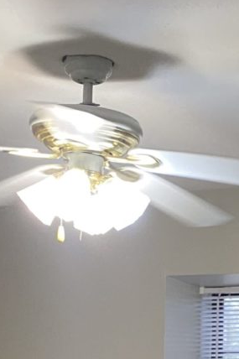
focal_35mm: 97
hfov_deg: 13.6
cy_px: 453
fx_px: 967
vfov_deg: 19.6
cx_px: 300
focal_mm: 4.25
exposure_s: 1/60
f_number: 1.8
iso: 250
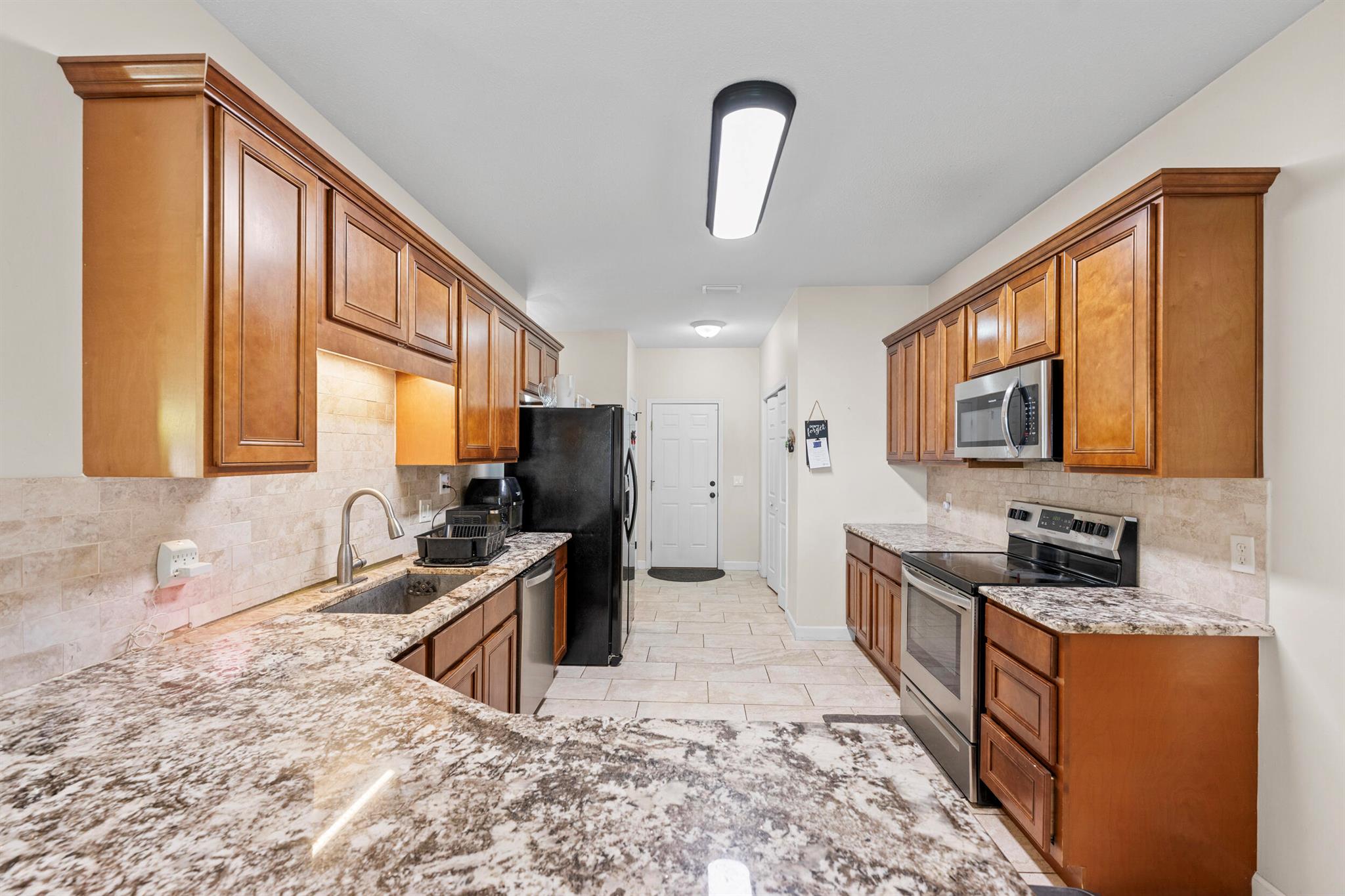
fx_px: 523
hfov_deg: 104.3
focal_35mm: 14
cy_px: 448
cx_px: 672
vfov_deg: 81.2
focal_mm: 14
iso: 500
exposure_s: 1/3
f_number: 8
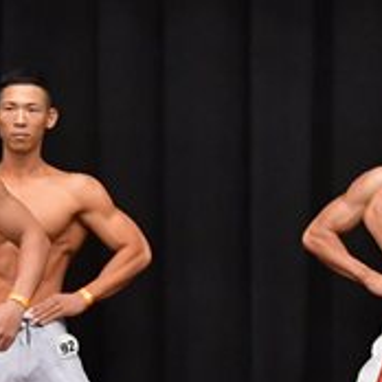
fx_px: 7067
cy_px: 268
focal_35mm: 566
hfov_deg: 3.1
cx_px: 3
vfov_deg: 3.1
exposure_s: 1/400
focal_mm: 100
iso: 6400
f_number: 5.6
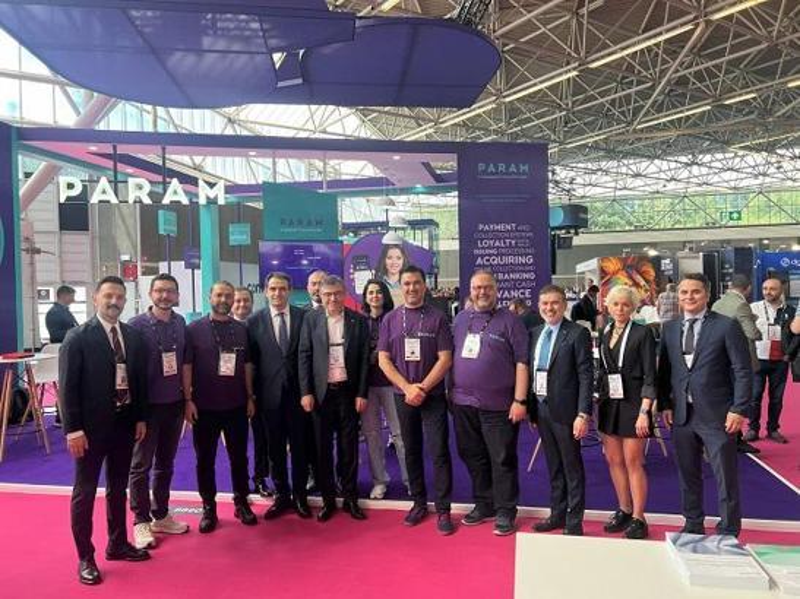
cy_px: 300
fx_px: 601
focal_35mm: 26
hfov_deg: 67.3
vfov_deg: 53.0
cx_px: 400
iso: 40
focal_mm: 5.7
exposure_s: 1/166
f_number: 1.5
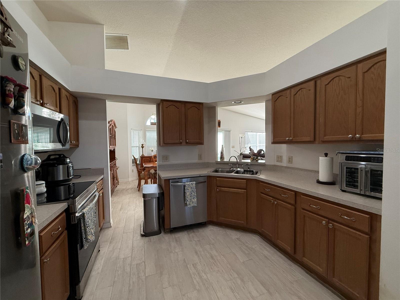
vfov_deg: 85.7
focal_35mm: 14
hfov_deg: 102.1
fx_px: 162
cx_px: 200
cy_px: 150
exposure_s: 1/120
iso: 250
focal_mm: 2.22
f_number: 2.2
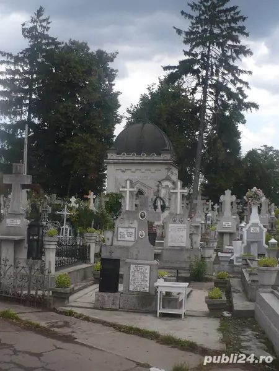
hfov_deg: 29.1
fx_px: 537
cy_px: 186
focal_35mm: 50
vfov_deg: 38.2
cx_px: 140
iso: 100
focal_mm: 7
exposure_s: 1/640
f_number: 2.9
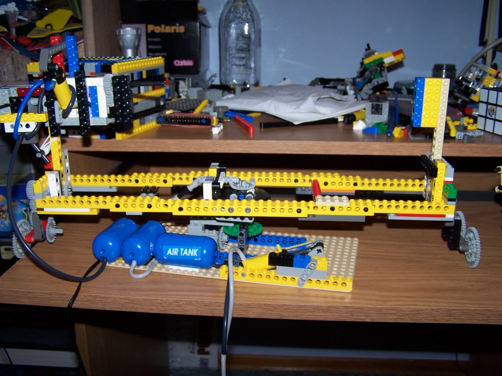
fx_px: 551
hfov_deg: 49.0
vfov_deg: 37.7
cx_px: 251
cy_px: 188
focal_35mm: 38
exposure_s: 1/60
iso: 80
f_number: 2.8
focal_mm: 6.3
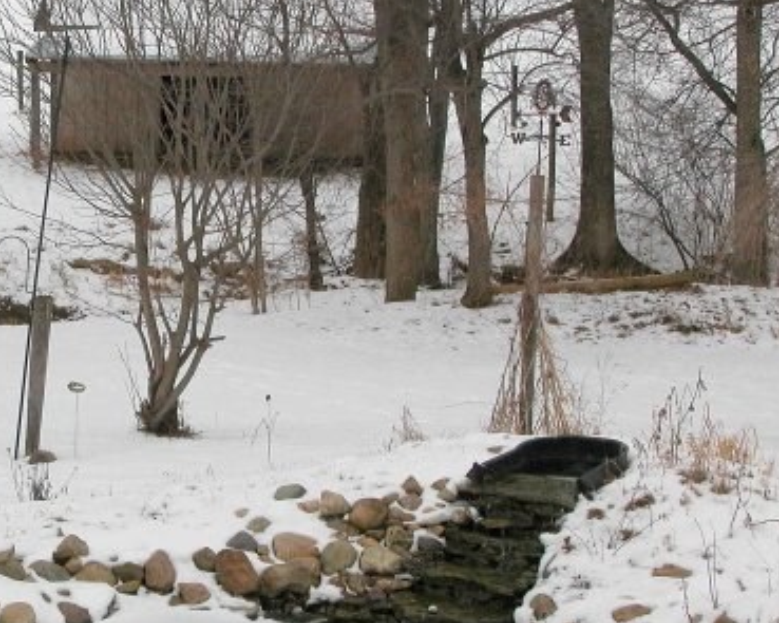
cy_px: 260
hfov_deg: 18.9
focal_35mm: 100
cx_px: 108
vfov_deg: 15.4
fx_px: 2305
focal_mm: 14.9
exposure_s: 1/502
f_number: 7.6
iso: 100
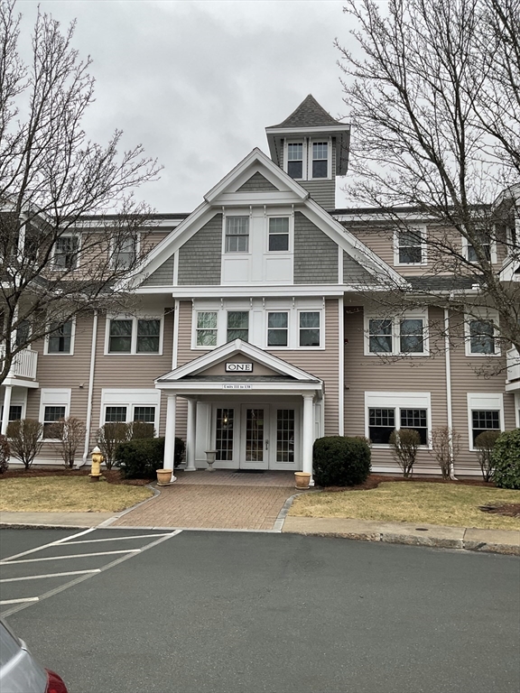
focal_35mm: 29
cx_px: 260
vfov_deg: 61.7
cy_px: 346
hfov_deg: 48.2
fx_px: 581
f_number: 1.8
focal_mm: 3
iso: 16
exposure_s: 1/120
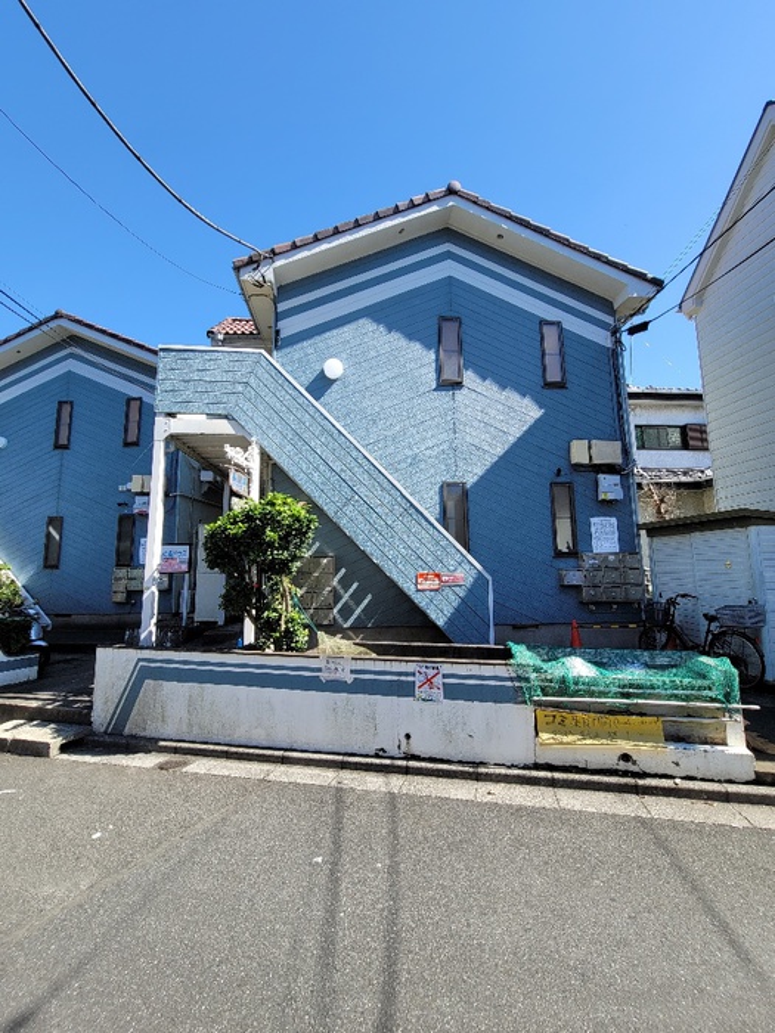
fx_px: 388
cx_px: 388
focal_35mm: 13
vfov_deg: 106.2
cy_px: 516
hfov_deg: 89.9
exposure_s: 1/822
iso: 64
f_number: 2.2
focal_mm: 2.2
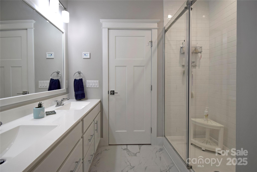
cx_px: 128
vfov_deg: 77.3
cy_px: 86
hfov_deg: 100.4
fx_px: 107
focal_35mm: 15
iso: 400
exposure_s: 1/60
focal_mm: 10
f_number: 8
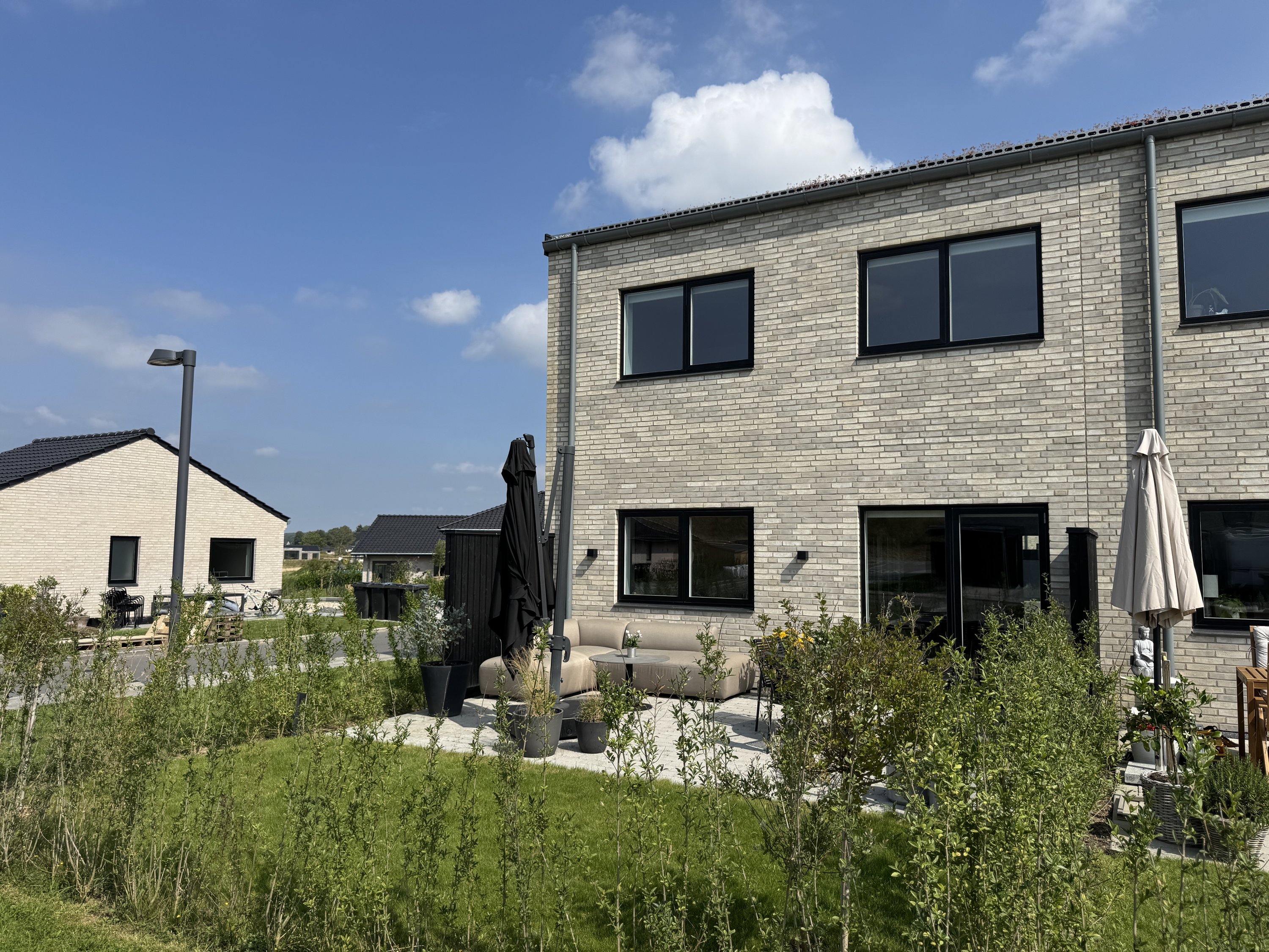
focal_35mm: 24
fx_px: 880
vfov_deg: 56.8
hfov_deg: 71.6
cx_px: 634
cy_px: 476
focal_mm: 6.76
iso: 80
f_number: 1.78
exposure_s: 1/6410
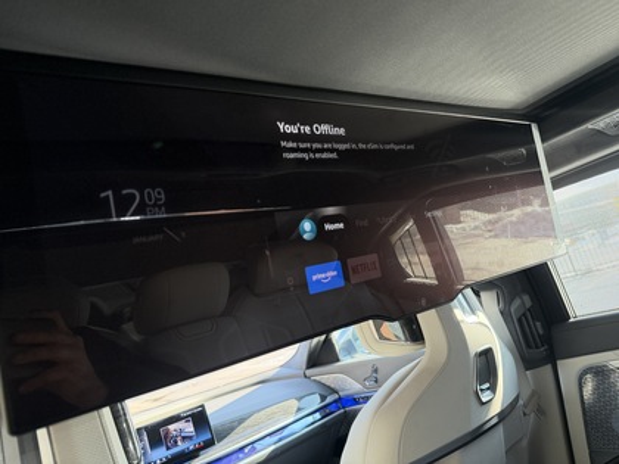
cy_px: 232
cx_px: 310
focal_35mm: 24
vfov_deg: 56.8
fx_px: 429
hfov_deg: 71.6
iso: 200
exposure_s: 1/227
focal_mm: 6.76
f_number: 1.78
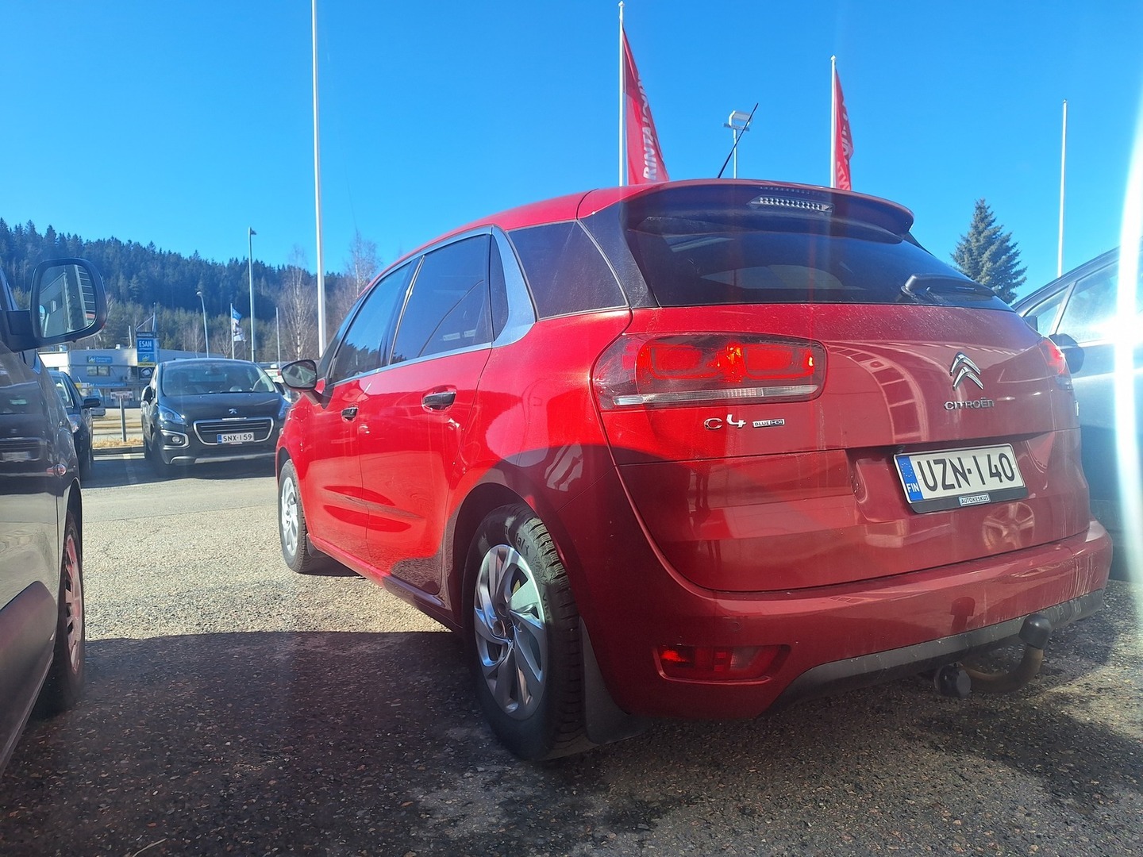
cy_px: 428
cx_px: 572
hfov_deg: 73.9
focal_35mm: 23
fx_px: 759
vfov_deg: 58.9
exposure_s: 1/1681
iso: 40
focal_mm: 5.54
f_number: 1.8
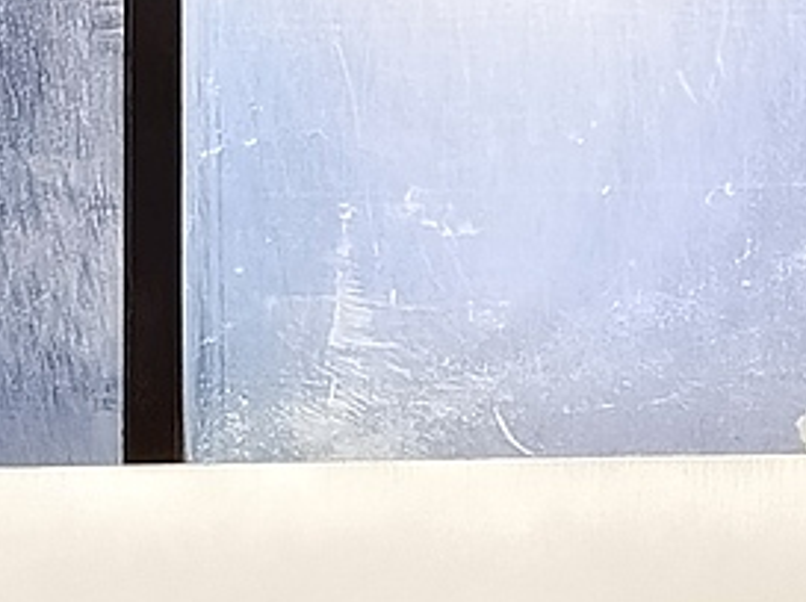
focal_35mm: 323
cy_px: 823
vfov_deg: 4.6
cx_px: 593
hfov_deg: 6.1
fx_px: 7511
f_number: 1.8
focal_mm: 5.54
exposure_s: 1/12987
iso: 50
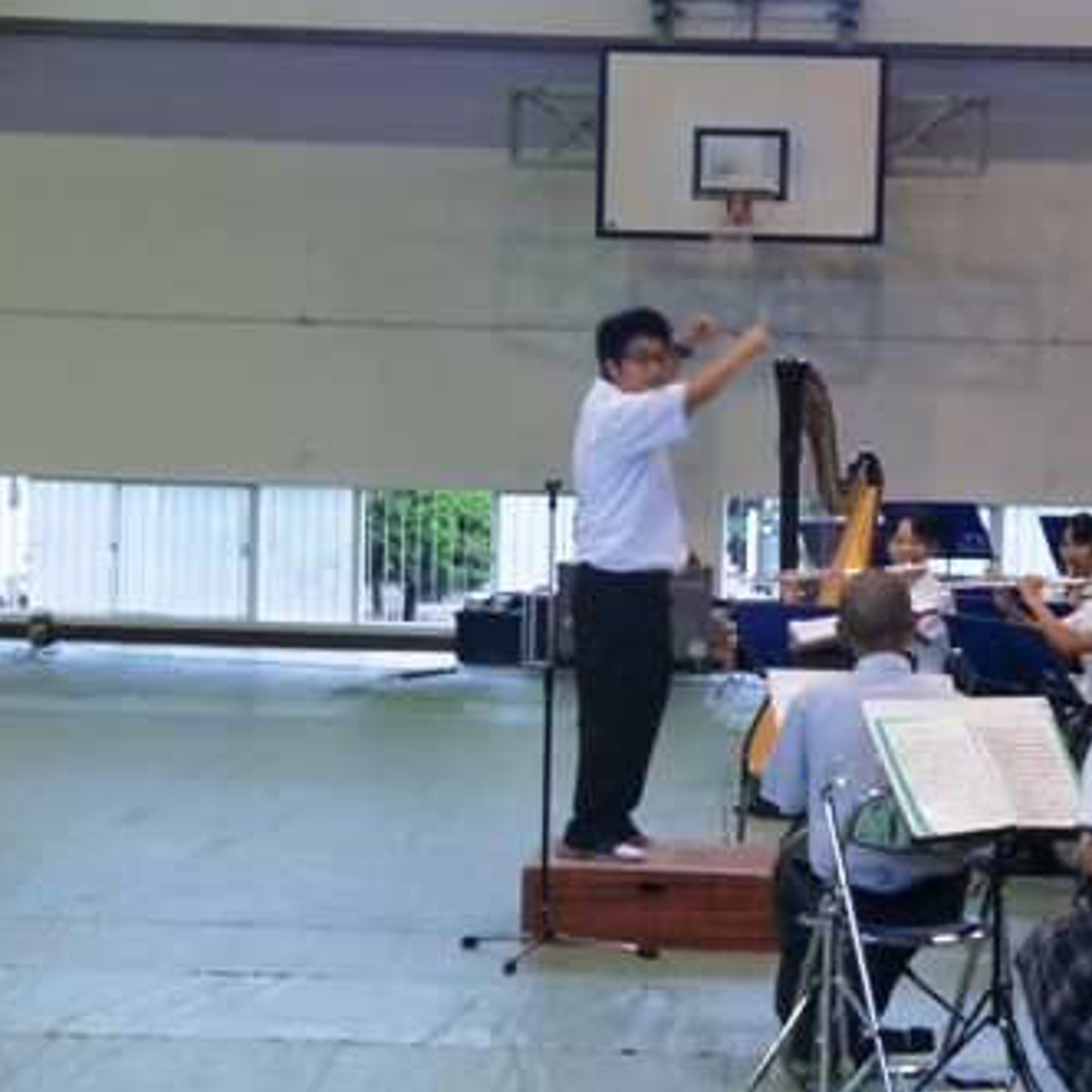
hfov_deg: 16.4
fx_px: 3783
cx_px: 701
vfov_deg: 16.4
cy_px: 543
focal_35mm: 106
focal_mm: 16
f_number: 4.8
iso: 400
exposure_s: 1/15
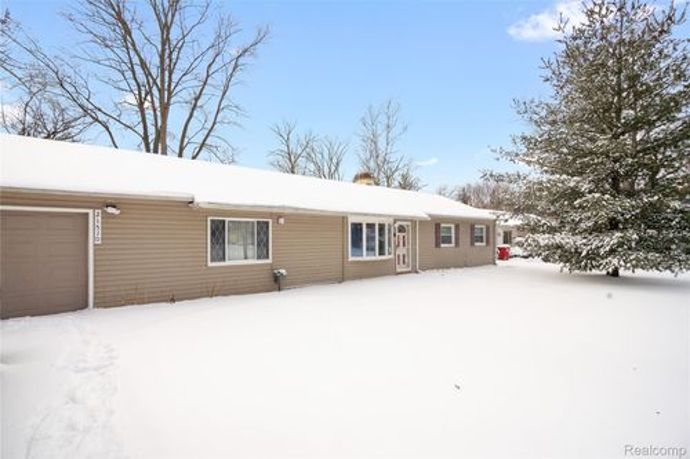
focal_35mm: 30
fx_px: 575
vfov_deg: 43.6
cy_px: 230
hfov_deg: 61.9
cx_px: 345
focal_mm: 30
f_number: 9
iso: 1250
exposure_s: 1/2000
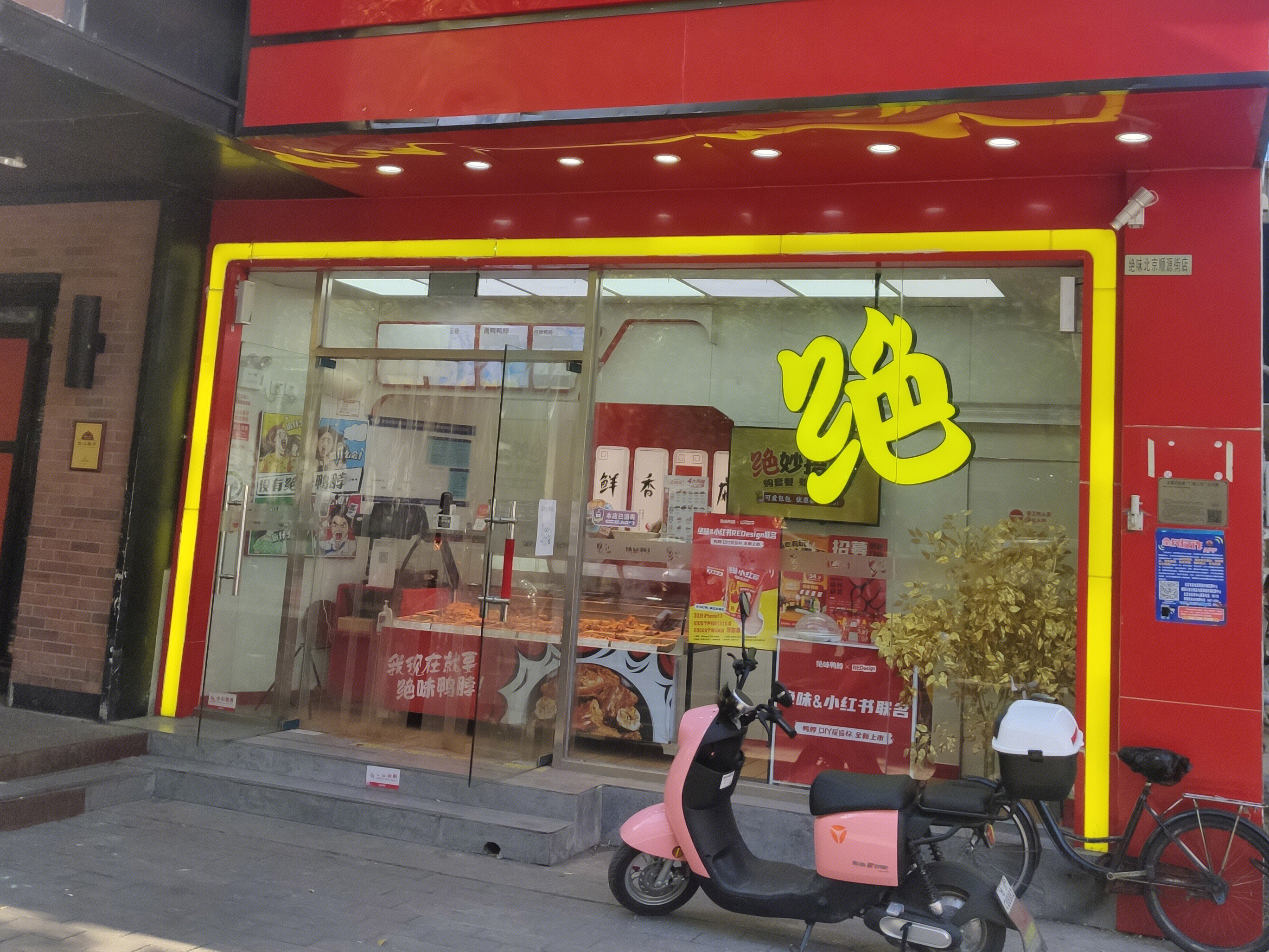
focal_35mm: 38
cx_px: 644
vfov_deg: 37.2
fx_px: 1393
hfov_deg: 49.0
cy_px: 291
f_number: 1.75
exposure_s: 1/795
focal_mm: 4.75
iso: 112
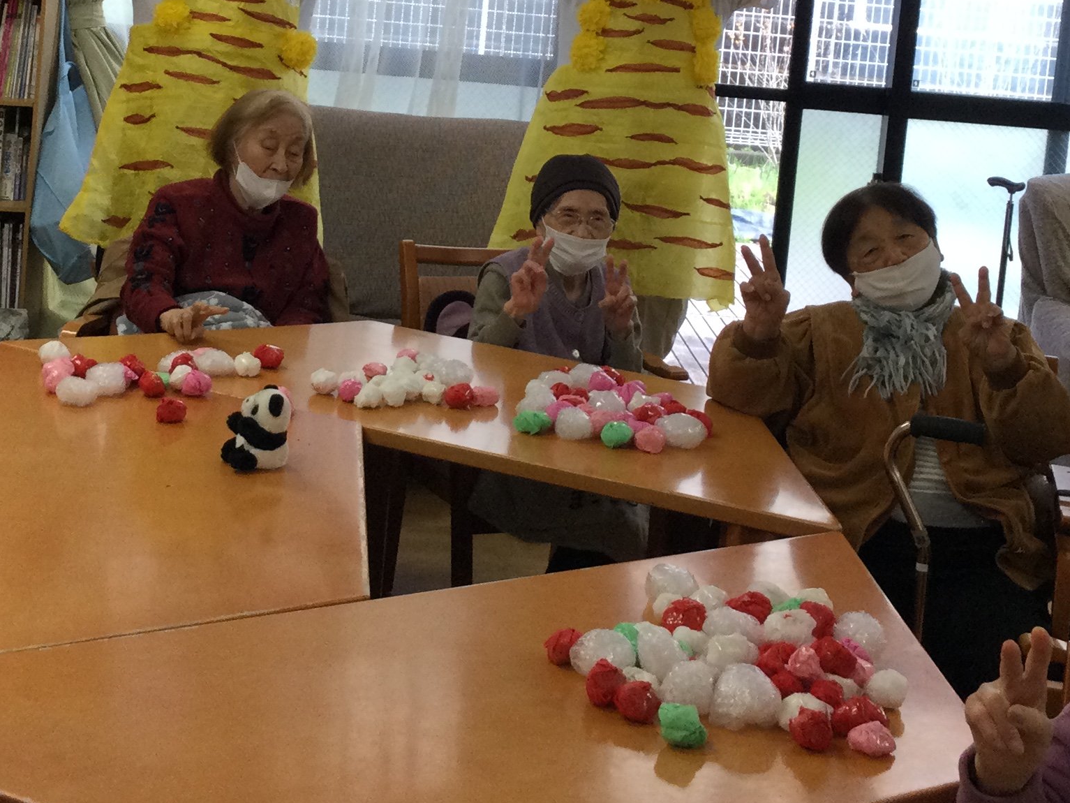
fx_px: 2040
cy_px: 79
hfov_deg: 29.4
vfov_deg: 21.7
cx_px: 490
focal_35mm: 66
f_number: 2.4
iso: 25
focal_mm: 3.3
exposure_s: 1/40
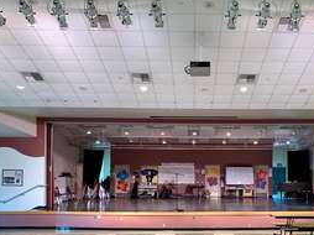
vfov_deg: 34.2
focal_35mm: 41
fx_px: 372
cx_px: 203
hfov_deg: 45.3
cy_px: 182
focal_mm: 4.25
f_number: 1.8
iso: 200
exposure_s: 1/60
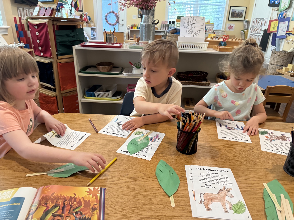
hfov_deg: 71.6
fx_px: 204
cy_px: 110
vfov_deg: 56.8
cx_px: 147
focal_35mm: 24
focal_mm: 6.76
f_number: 1.78
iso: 800
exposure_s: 1/60
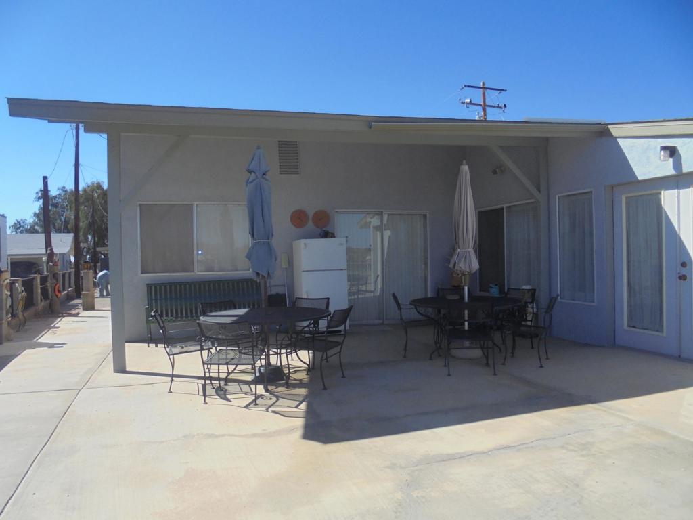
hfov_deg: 67.3
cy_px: 260
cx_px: 346
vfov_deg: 53.1
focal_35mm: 26
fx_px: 521
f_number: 3.5
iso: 100
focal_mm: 4.6
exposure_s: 1/800
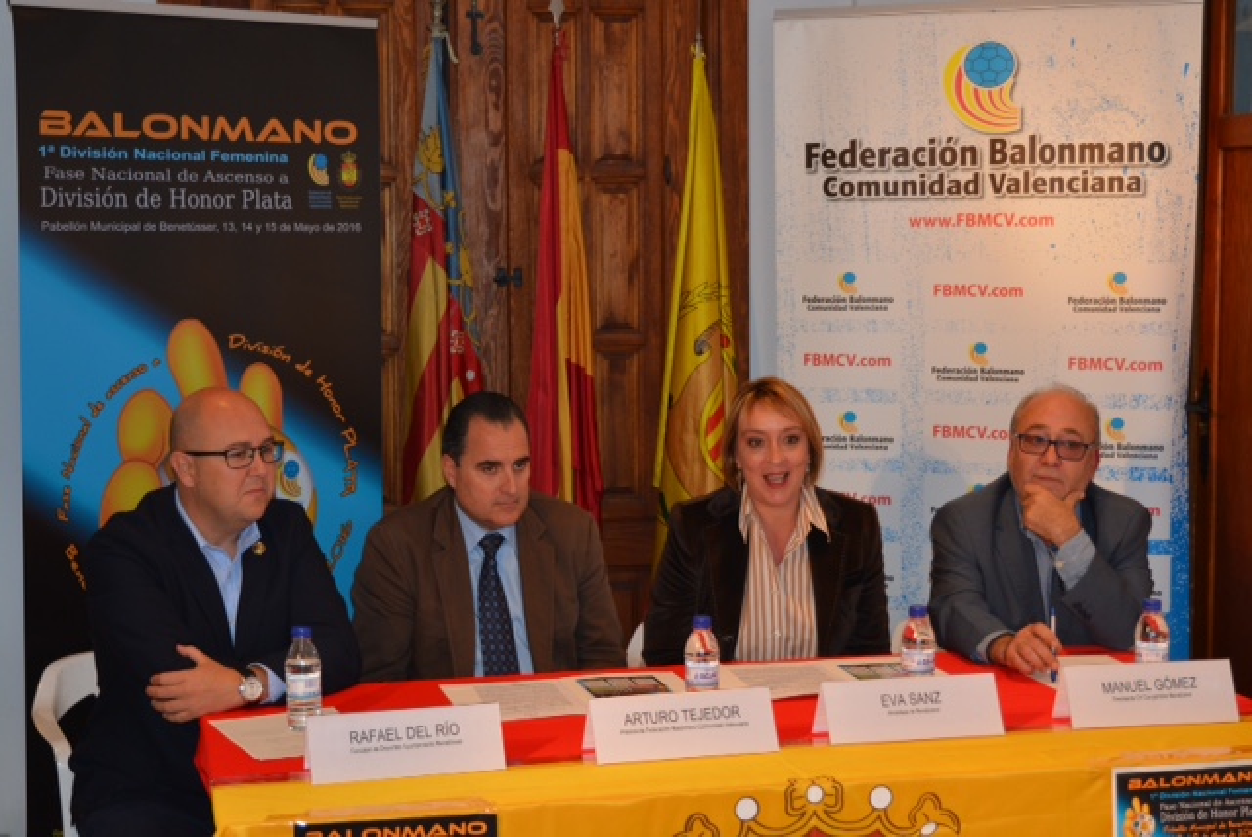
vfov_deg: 22.7
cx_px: 626
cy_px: 418
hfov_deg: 33.4
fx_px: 2089
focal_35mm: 60
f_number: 5
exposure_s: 1/60
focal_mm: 40
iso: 400
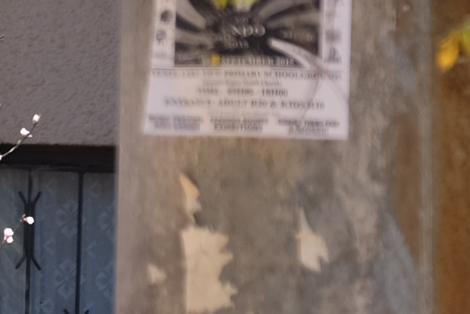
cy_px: 544
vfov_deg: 1.0
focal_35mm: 1406
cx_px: -712
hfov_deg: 1.5
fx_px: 18362
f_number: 3.6
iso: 200
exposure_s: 1/500
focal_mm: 140
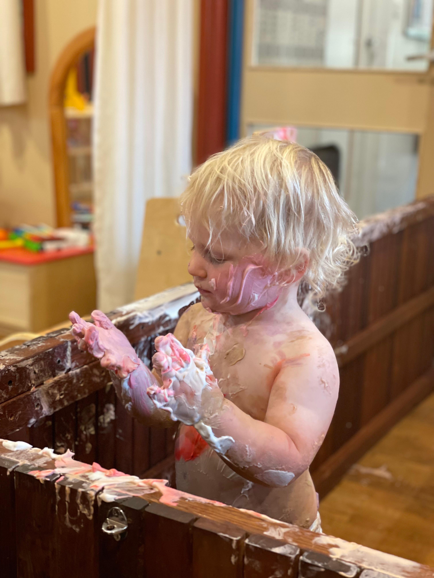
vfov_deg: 36.8
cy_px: 289
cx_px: 217
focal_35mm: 52
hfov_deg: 28.0
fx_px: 869
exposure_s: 1/33
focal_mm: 6
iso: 200
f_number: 2
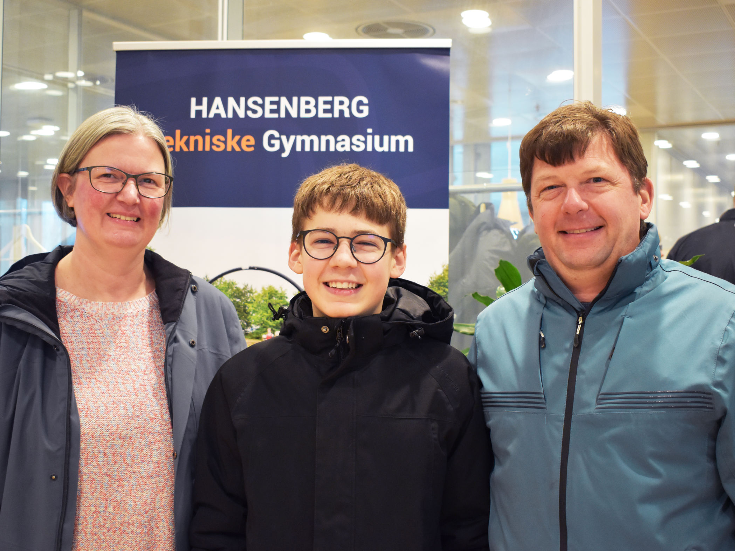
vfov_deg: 32.5
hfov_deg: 42.5
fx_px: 946
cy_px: 278
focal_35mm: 45
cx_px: 350
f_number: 4
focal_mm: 27
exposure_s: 1/60
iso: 1800
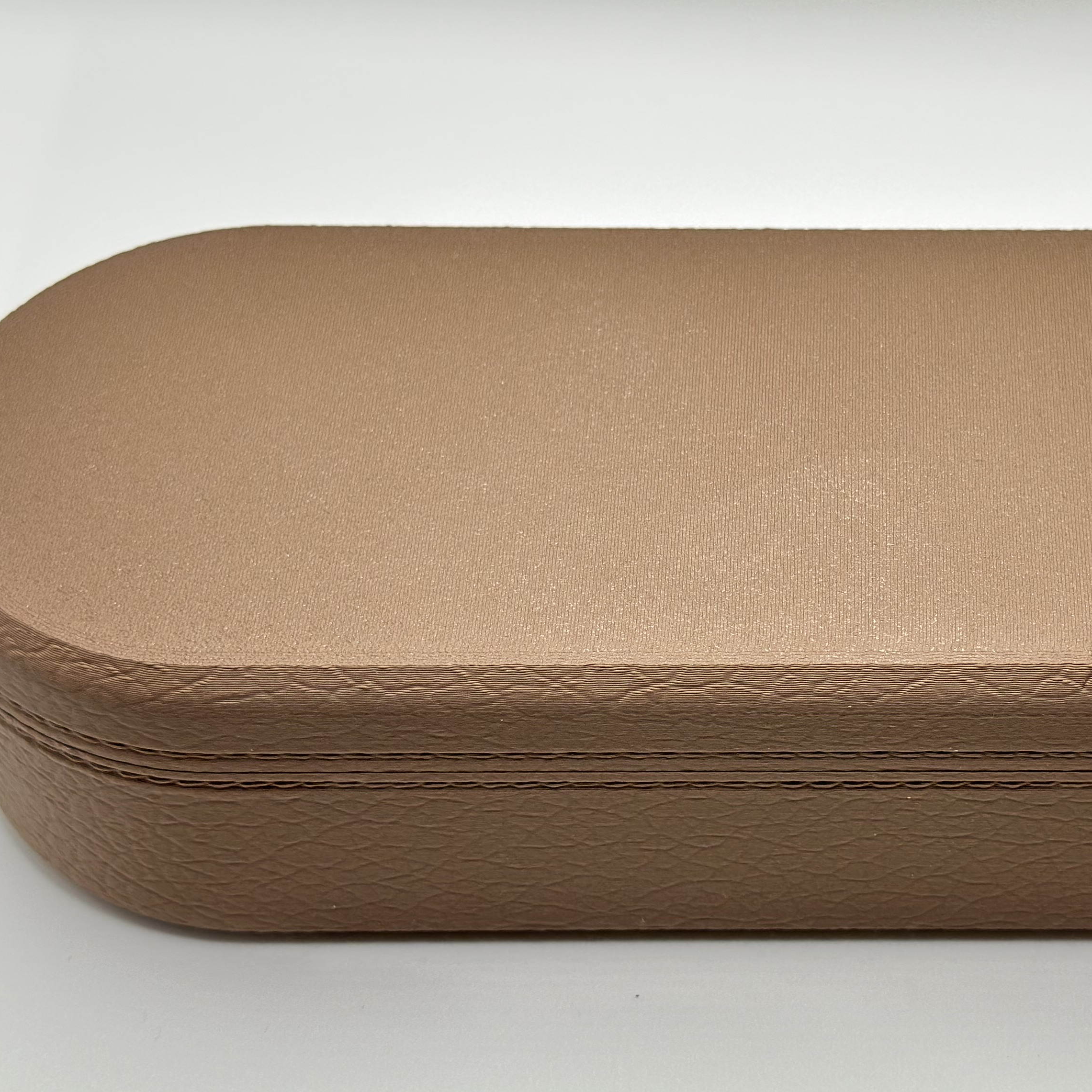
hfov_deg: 22.8
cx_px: 822
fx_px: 2677
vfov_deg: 23.0
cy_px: 492
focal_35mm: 75
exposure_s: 1/148
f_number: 1.78
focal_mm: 6.86
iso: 64
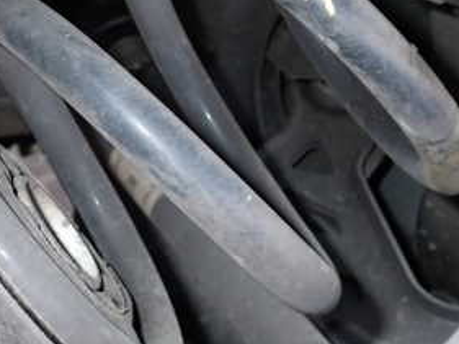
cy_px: 36
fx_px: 849
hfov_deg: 30.3
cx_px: 221
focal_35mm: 64
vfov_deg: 22.4
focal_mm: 5.4
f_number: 6.3
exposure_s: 1/30
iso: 200
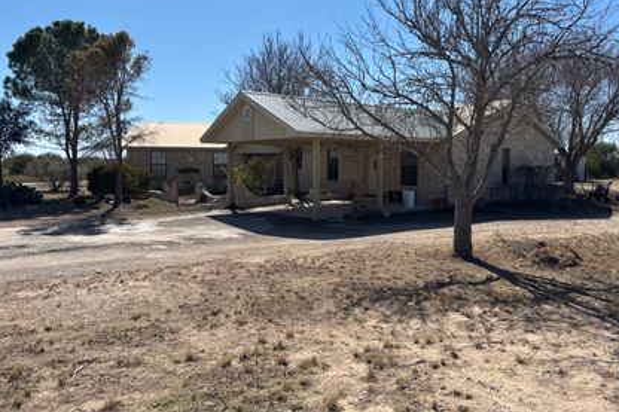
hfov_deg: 65.5
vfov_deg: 46.2
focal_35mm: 28
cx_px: 309
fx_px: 481
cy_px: 178
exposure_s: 1/4255
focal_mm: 5.96
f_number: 1.6
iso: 50
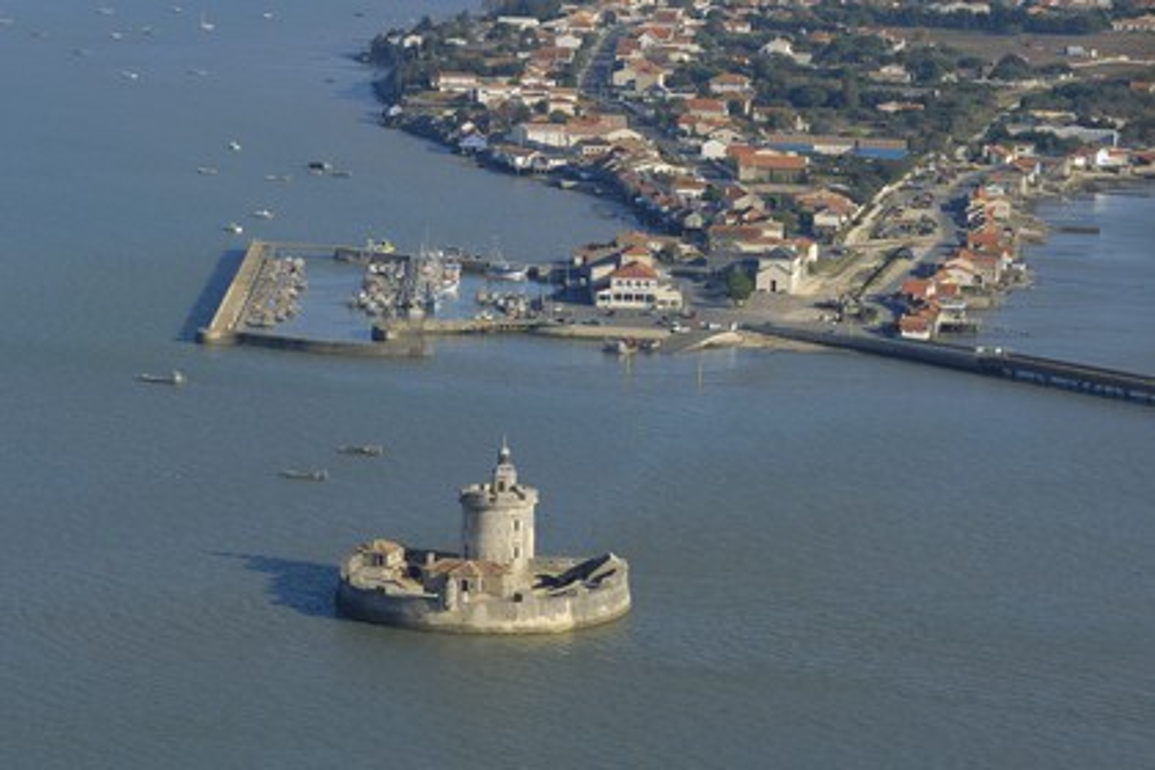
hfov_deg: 12.5
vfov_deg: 8.3
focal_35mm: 165
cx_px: 578
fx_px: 5293
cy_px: 385
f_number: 5
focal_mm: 110
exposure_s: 1/640
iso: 100
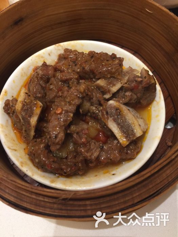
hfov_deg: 48.2
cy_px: 118
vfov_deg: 61.7
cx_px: 89
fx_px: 199
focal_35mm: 29
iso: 50
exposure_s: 1/15
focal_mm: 4.15
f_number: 2.2
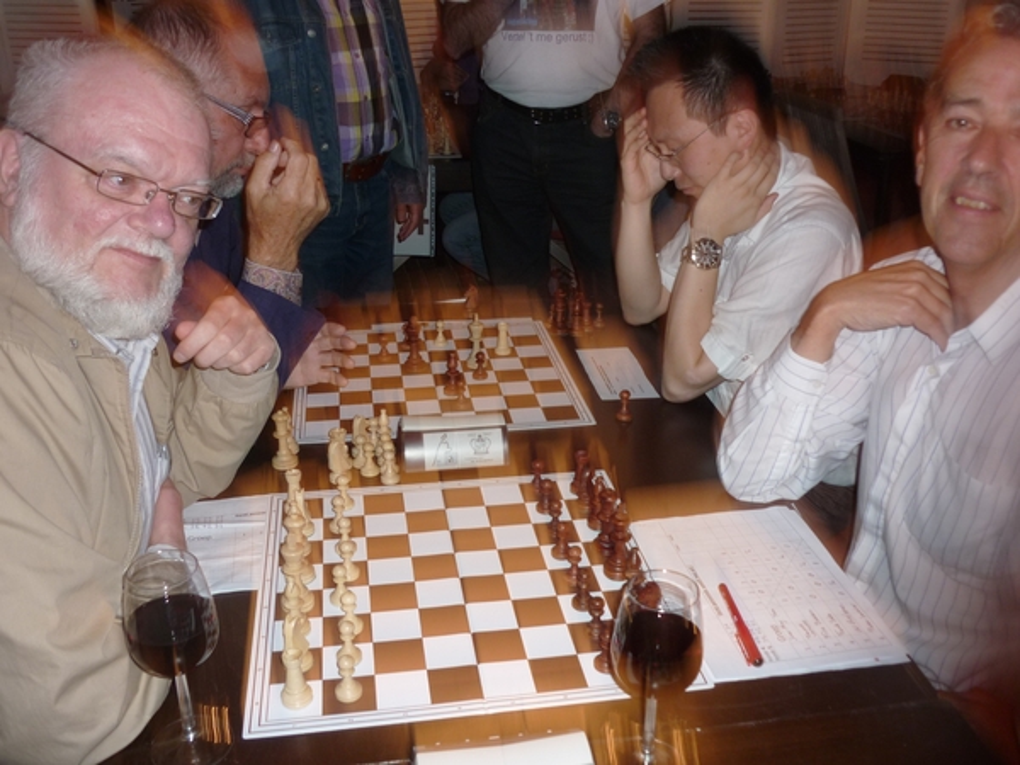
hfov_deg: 55.4
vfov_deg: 42.9
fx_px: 972
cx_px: 510
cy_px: 382
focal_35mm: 33
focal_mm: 5.5
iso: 100
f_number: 2.8
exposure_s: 1/8
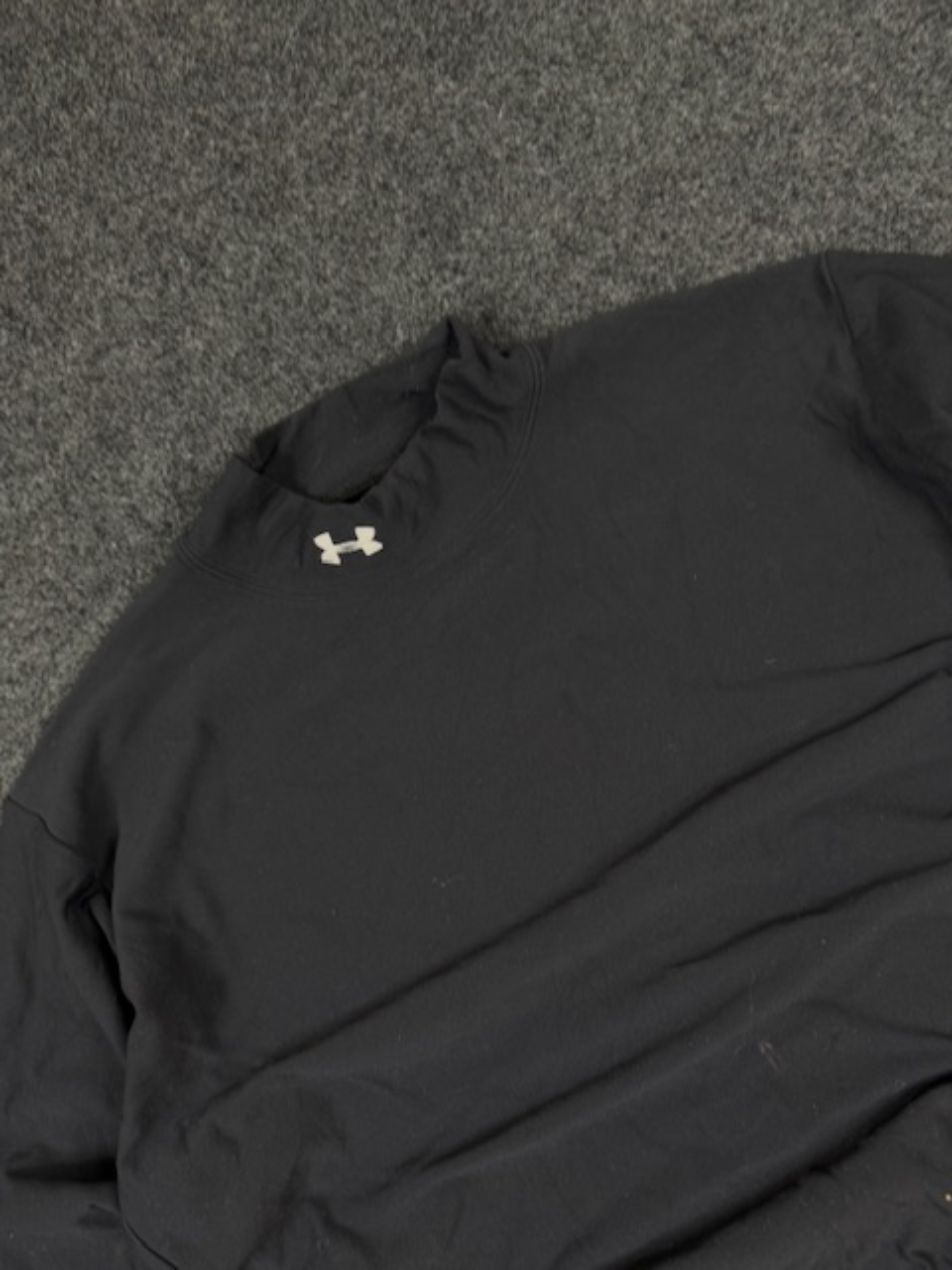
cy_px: 635
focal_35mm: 24
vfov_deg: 71.6
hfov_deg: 56.8
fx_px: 880
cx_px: 476
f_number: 1.78
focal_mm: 6.76
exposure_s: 1/50
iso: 160
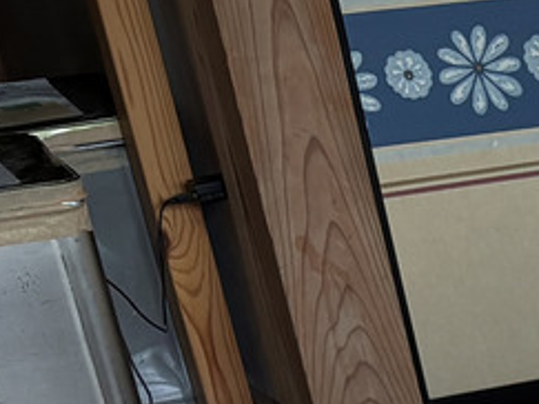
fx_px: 2381
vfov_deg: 8.6
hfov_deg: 10.3
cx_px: 1484
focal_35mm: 153
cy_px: 1044
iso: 50
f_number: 1.6
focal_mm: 5.96
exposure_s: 1/267
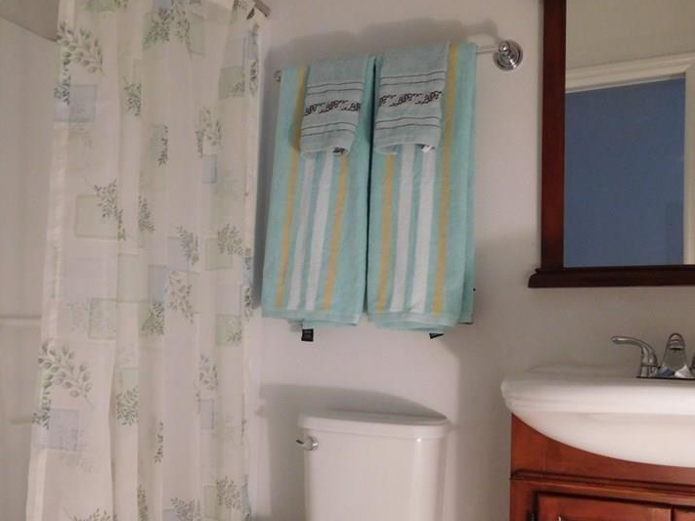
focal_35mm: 36
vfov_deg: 39.4
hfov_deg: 51.3
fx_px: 723
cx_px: 312
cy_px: 318
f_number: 3.4
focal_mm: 4.5
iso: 360
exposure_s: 1/30
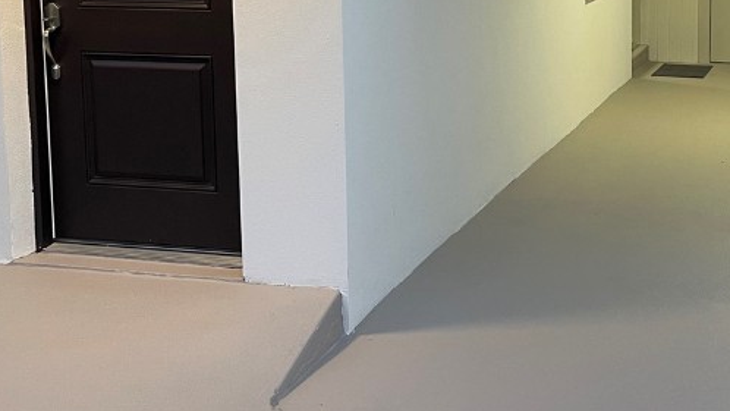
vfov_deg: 20.9
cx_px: 554
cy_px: 28
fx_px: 1084
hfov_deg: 36.3
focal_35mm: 56
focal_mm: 5.1
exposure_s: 1/60
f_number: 1.6
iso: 100
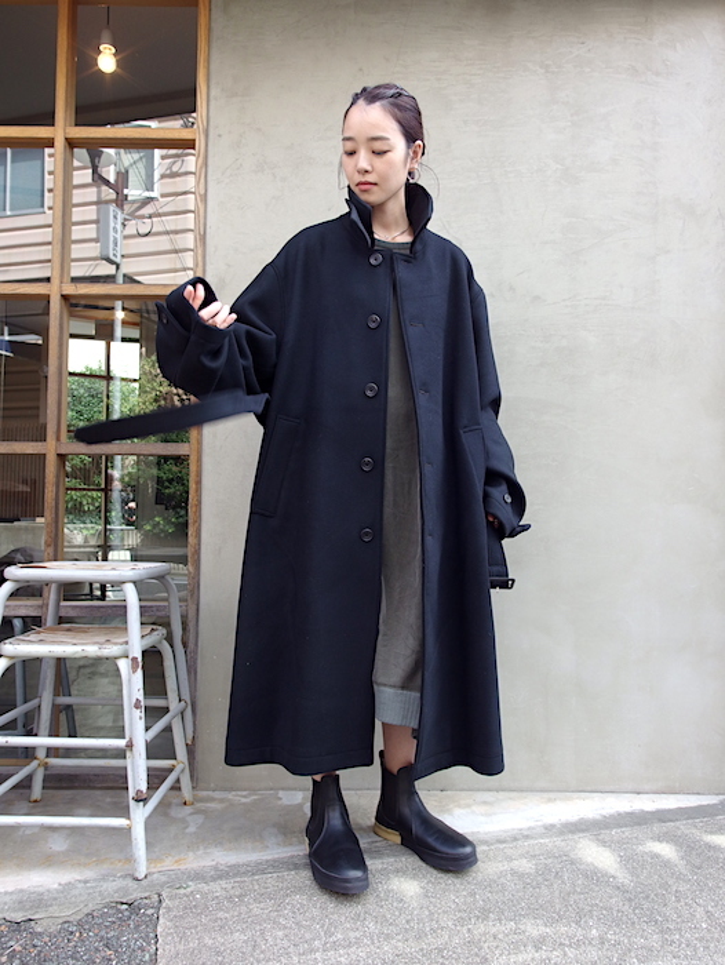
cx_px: 362
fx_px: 781
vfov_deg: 63.4
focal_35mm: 28
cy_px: 482
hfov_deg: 49.8
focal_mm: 6
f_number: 2.8
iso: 100
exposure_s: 1/160
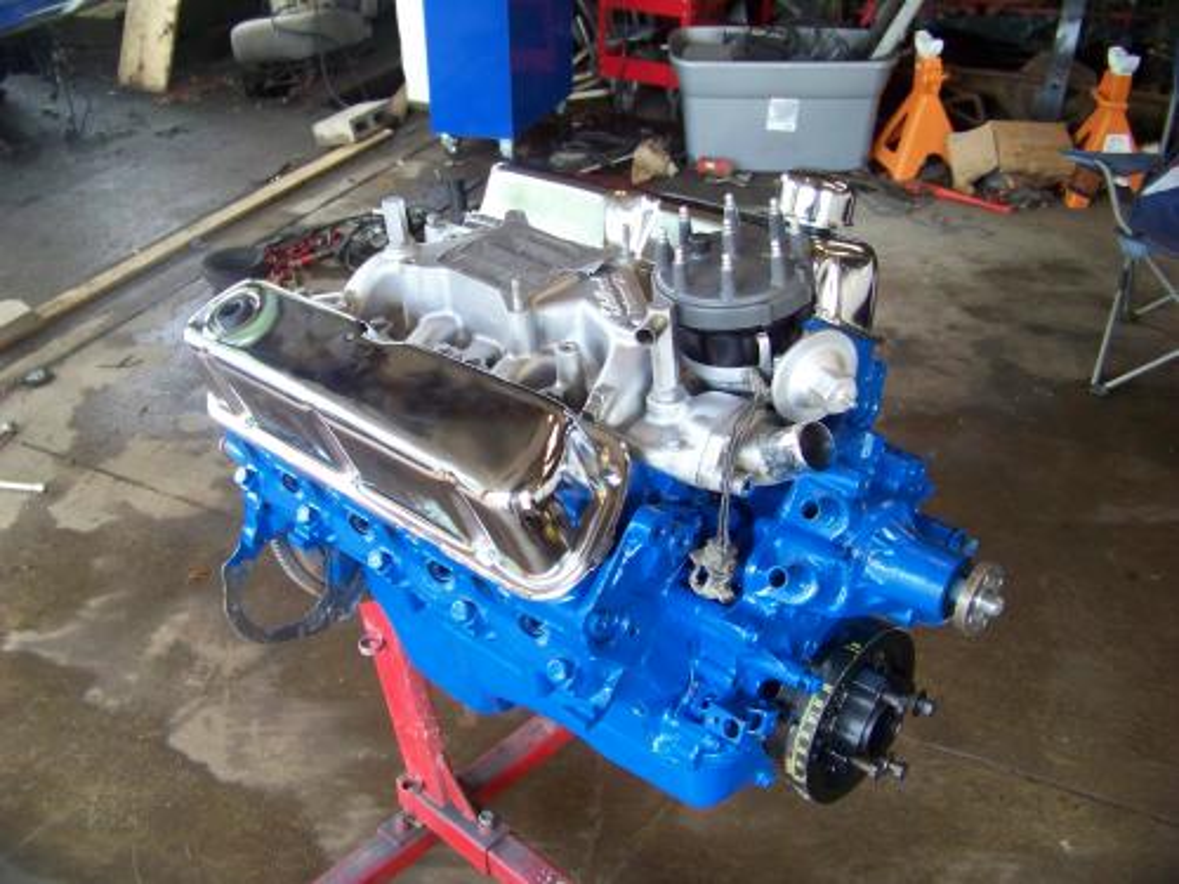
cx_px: 590
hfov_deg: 51.4
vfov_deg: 39.7
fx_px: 1226
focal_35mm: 36
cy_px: 442
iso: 207
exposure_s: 1/30
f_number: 2.8
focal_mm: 5.85
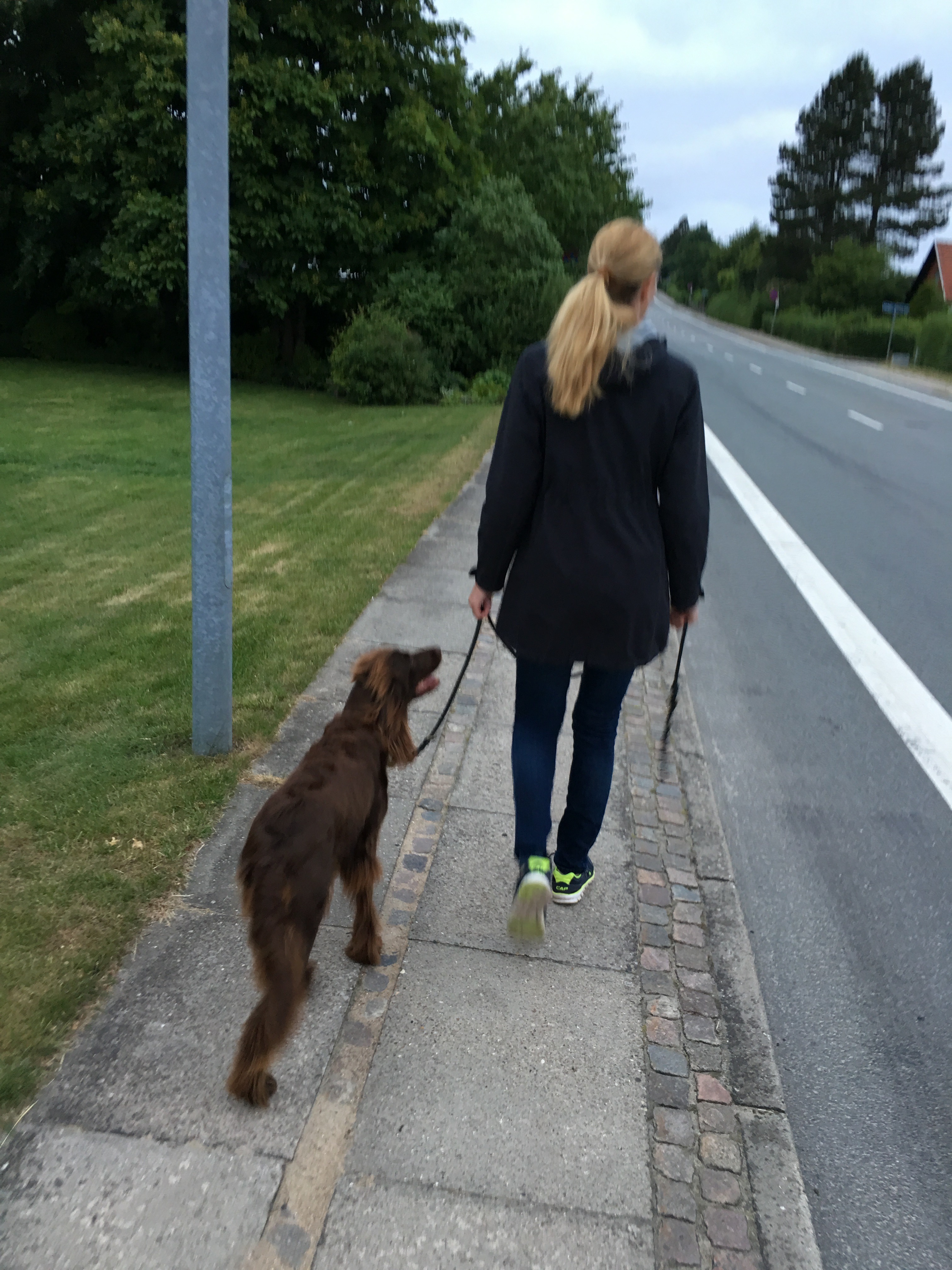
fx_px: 1063
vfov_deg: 61.7
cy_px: 635
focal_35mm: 29
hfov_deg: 48.2
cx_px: 476
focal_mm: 4.15
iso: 32
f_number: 2.2
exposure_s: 1/17
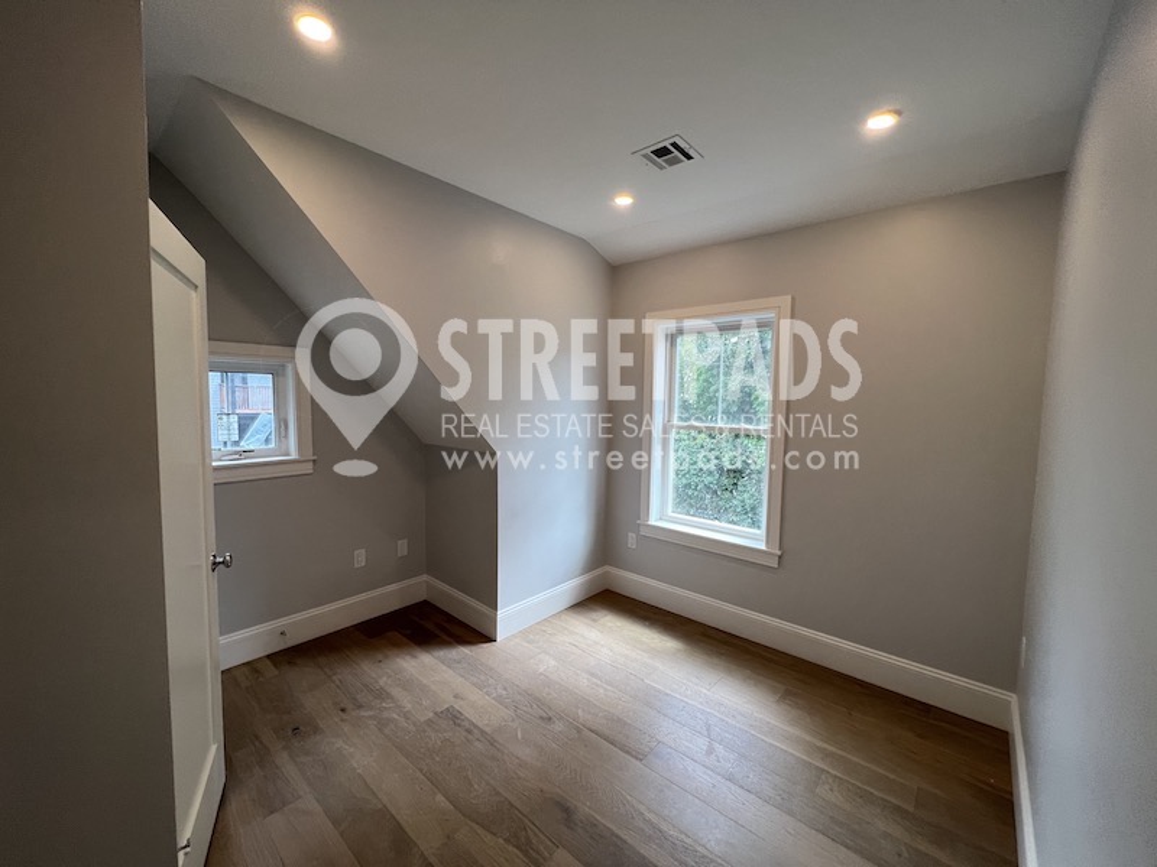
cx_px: 578
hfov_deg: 106.2
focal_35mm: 13
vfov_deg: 89.9
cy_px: 434
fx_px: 435
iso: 80
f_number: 1.8
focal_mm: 1.57
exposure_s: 1/120
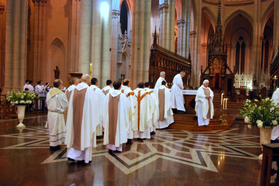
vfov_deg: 40.1
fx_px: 256
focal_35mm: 33
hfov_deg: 57.2
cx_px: 140
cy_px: 93
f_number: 4
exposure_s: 1/30
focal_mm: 22
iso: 1100
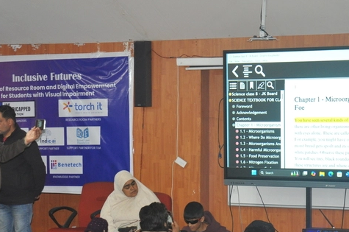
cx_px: 201
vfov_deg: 12.5
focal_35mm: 109
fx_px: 1055
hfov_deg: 18.8
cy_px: 164
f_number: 4.2
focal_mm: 46
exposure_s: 1/60
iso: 800
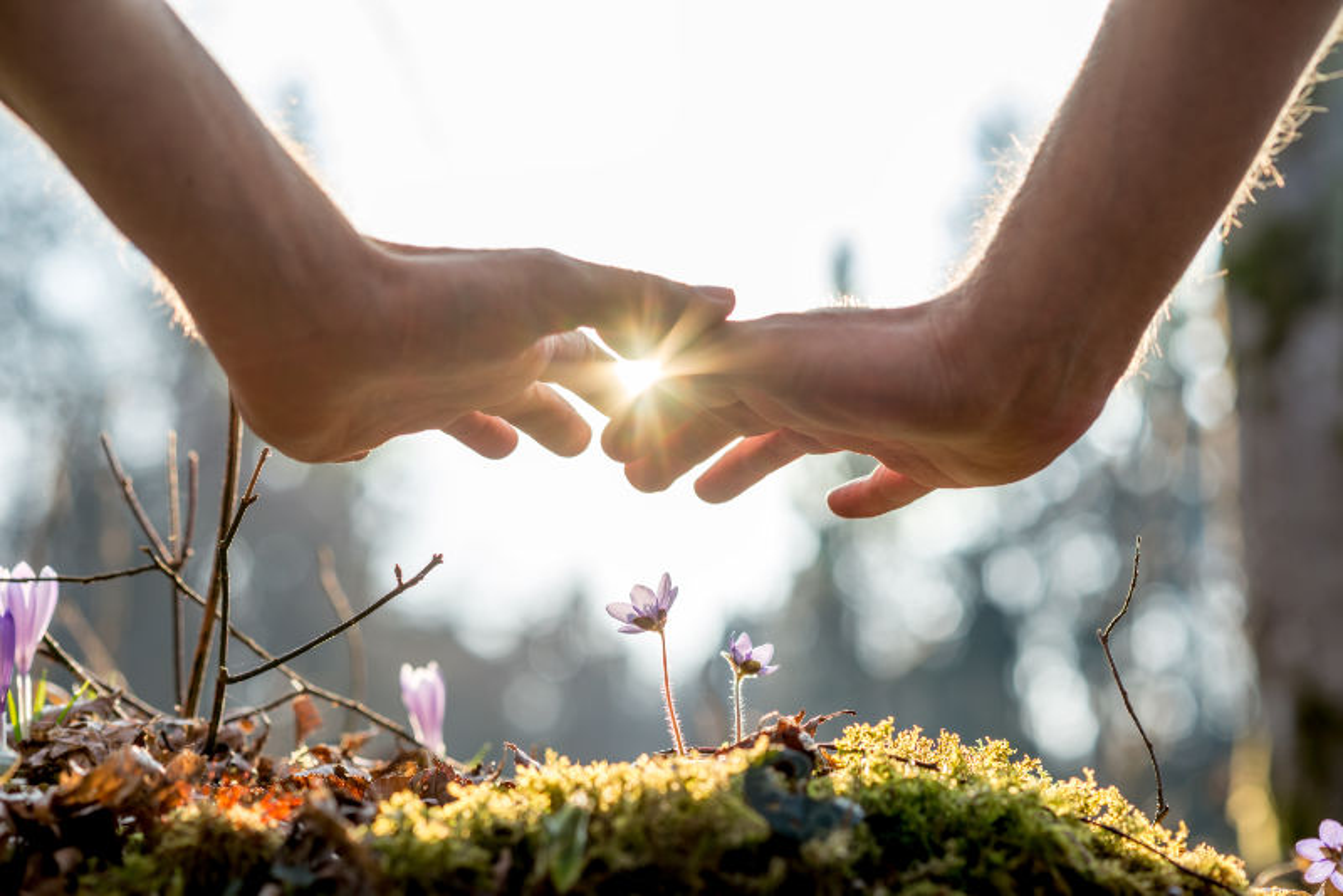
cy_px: 448
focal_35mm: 85
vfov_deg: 16.1
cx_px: 672
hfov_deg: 23.9
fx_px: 3172
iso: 100
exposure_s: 1/400
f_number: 4.5
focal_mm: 85
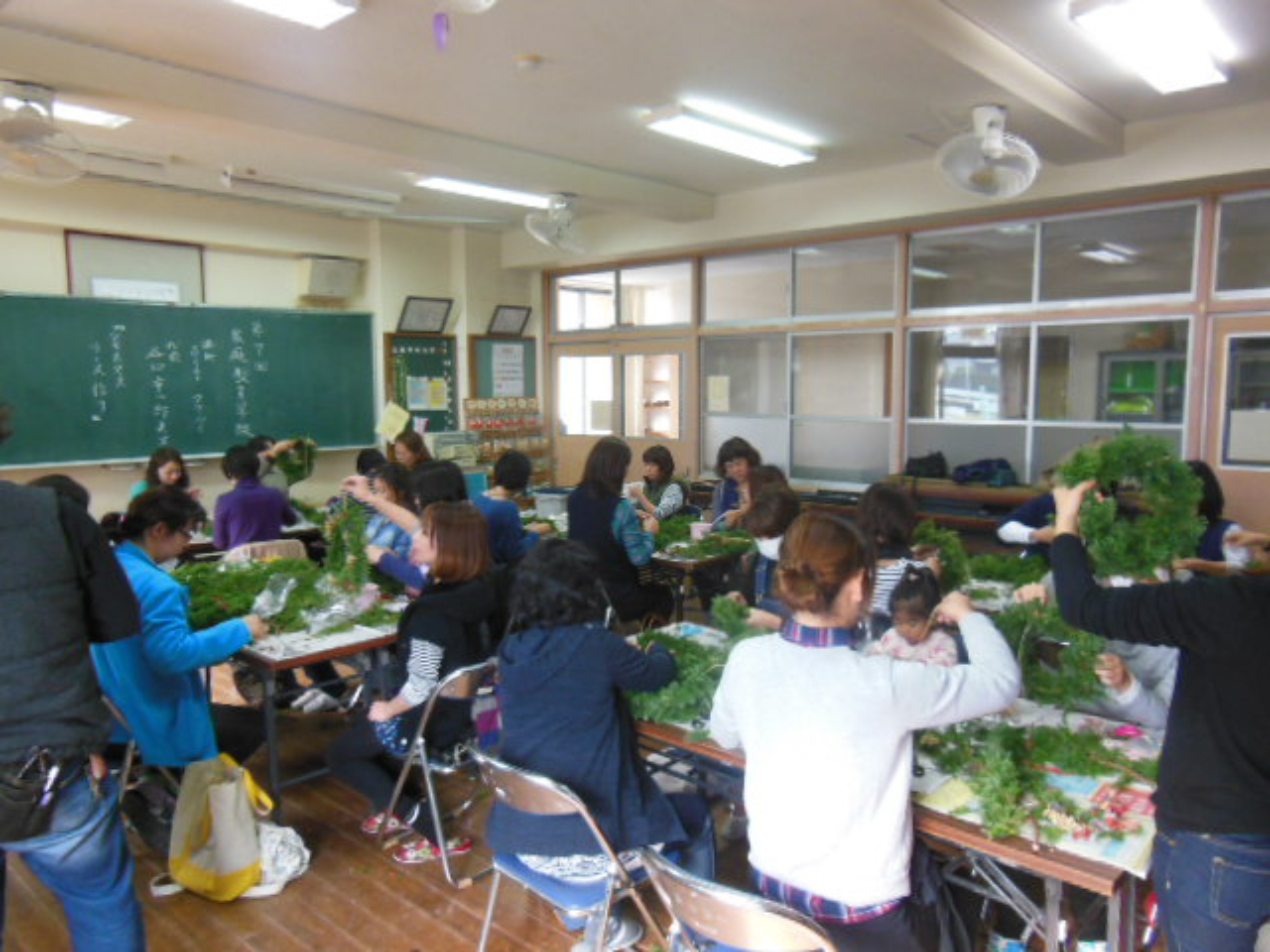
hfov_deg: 69.4
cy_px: 476
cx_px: 635
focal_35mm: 25
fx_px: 917
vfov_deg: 54.9
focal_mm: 4.5
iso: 400
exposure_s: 1/30
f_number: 3.5
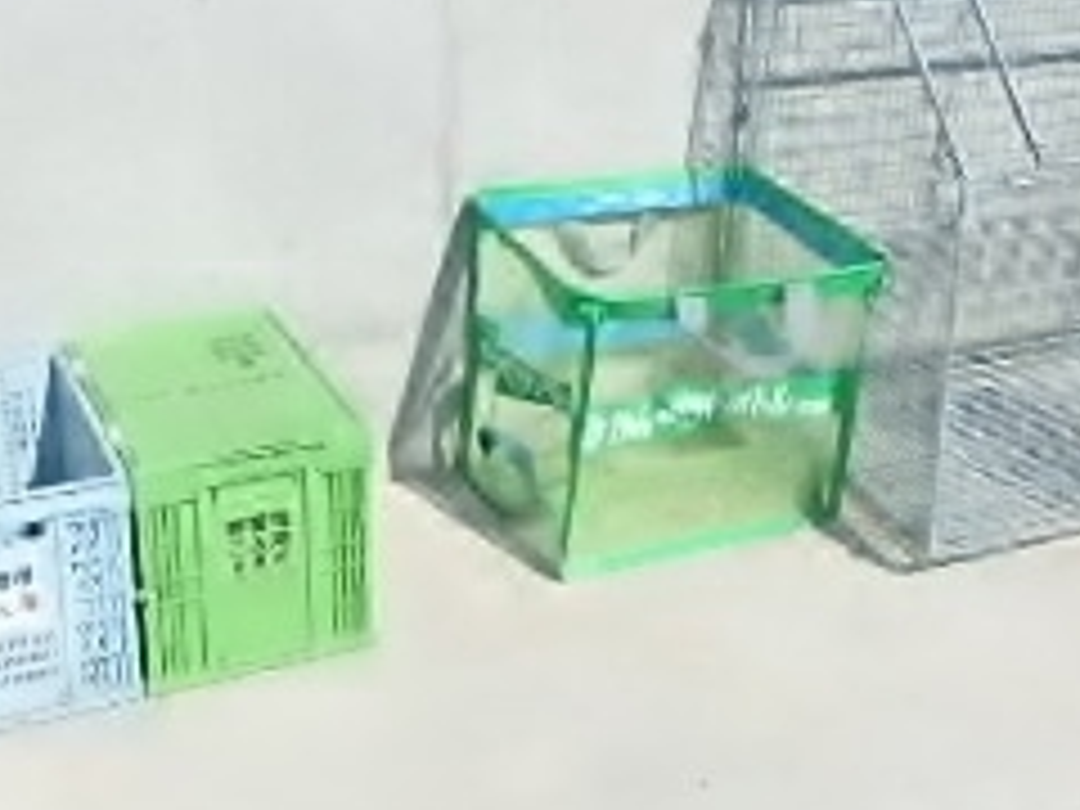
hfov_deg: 34.3
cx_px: 608
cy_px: 261
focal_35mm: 56
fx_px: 1747
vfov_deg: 25.9
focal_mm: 3.7
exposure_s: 1/500
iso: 125
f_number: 6
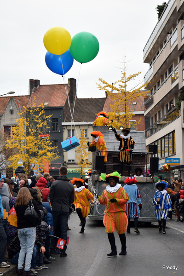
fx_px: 632
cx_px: 92
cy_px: 138
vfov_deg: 24.6
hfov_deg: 16.6
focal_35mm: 82
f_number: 5.6
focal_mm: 55
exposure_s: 1/125
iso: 320
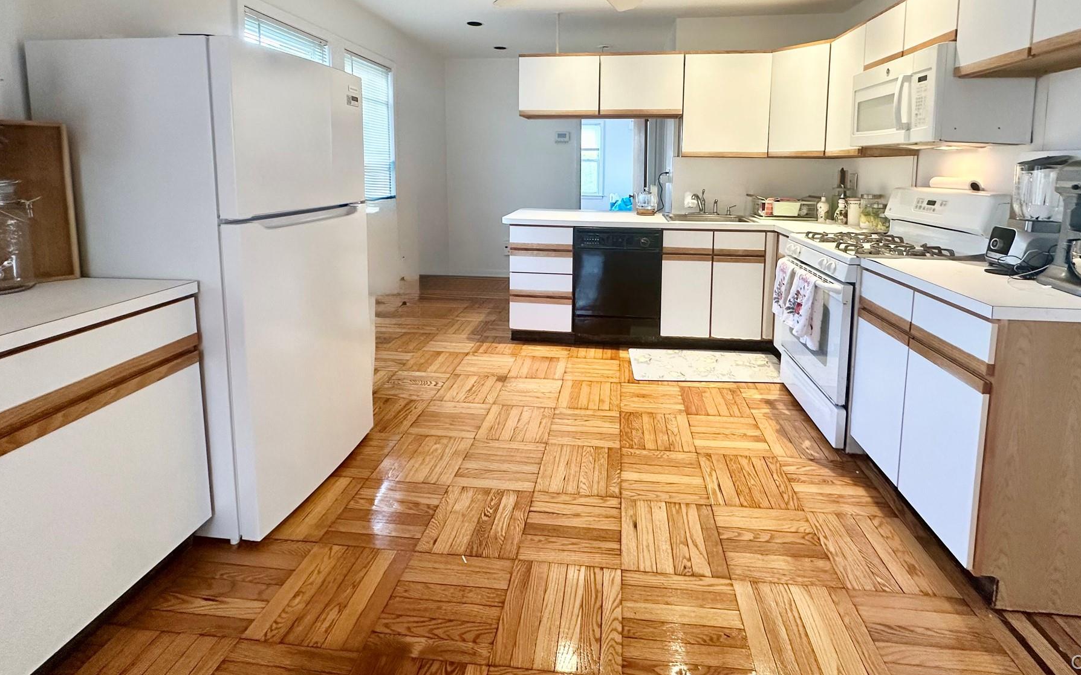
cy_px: 213
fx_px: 501
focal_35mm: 17
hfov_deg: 94.2
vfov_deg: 65.7
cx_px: 575
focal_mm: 2.22
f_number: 2.2
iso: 200
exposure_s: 1/120
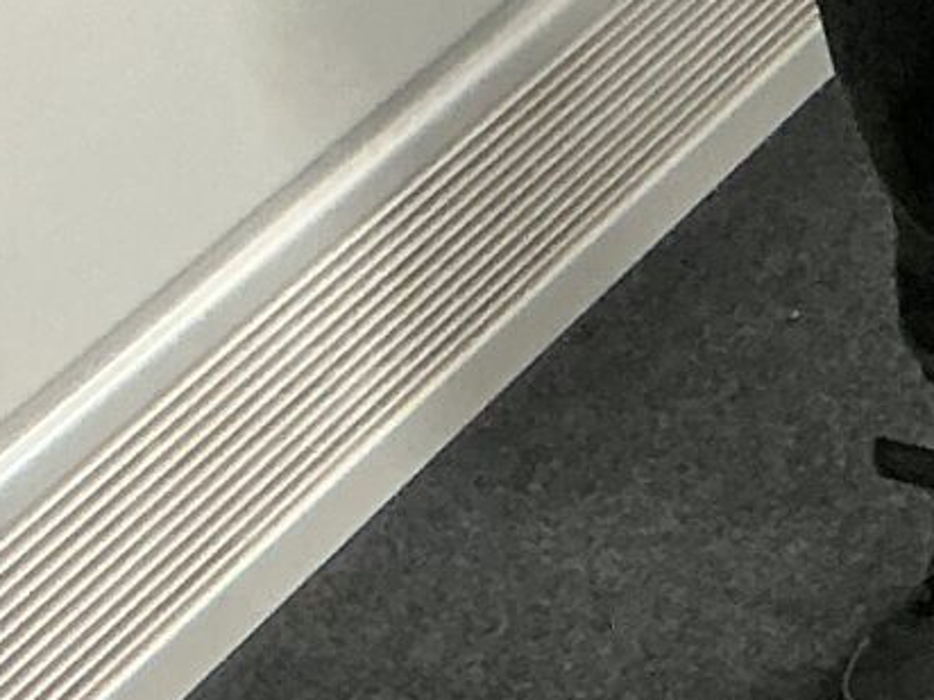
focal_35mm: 180
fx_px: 4857
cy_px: -734
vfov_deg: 7.9
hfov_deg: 9.3
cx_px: 2566
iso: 100
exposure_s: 1/60
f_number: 1.8
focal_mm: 3
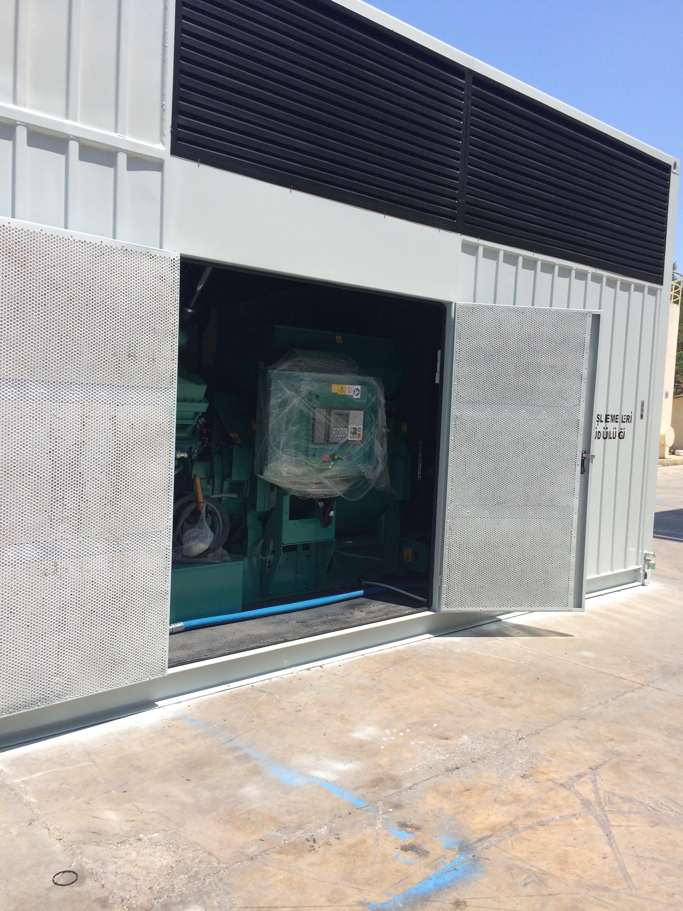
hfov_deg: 48.2
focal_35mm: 29
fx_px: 763
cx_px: 342
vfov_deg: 61.7
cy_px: 456
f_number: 2.2
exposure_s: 1/2053
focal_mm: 4.15
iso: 32
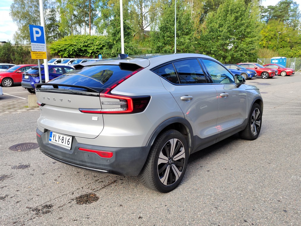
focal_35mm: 29
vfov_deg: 48.2
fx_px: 252
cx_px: 150
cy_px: 113
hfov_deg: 61.7
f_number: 1.9
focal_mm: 5.52
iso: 100
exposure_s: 1/202
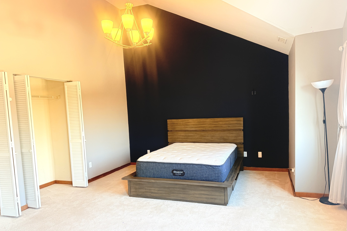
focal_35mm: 26
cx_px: 174
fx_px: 251
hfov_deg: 69.4
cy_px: 130
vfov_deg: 49.4
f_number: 1.78
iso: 250
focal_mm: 6.76
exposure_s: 1/60
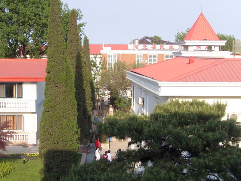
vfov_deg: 22.2
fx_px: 460
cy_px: 107
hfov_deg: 29.3
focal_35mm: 66
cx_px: 99
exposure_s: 1/500
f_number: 3.9
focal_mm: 8.2
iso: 80
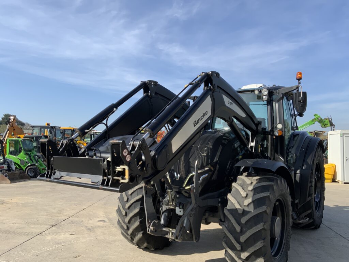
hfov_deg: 61.7
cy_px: 131
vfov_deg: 48.2
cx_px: 174
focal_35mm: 29
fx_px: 292
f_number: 1.8
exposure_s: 1/1534
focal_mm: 3
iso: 16
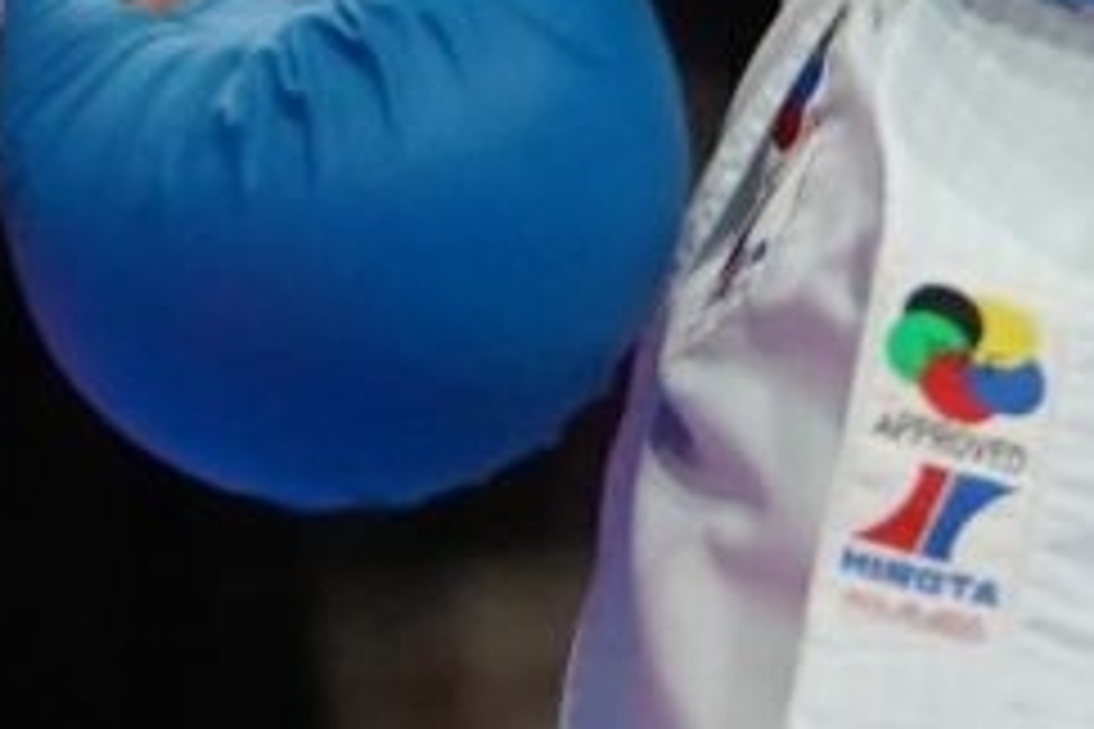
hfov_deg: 0.7
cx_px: 2111
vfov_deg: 0.4
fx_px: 94624
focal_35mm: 3114
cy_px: -1818
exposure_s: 1/1000
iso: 2000
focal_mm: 280
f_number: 4
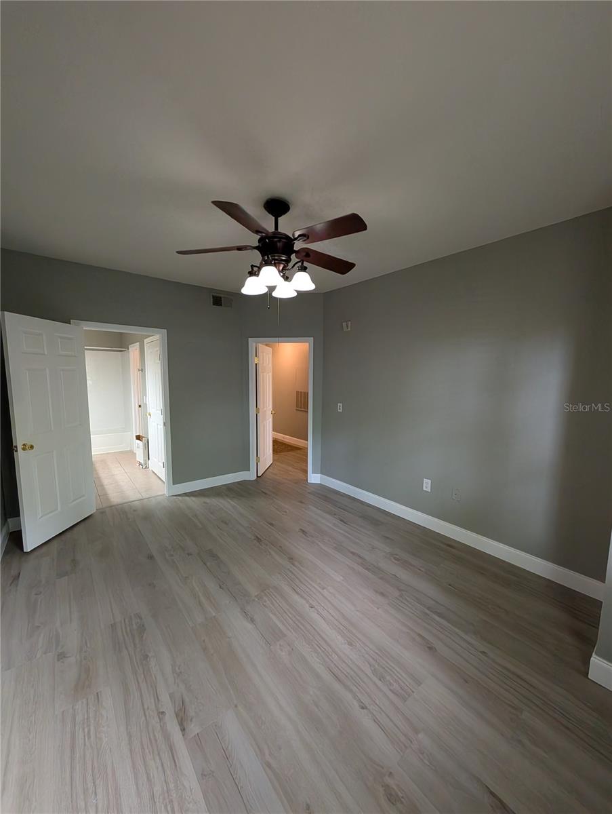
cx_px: 306
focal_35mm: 12
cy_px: 407
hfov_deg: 94.6
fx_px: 282
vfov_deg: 110.5
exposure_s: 1/415
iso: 1449
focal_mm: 2.02
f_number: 1.7
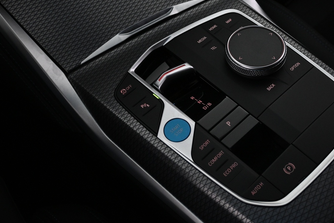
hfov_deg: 42.8
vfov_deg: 29.2
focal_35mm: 46
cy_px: 70
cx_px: 199
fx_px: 424
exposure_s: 1/100
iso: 1600
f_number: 4
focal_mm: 21
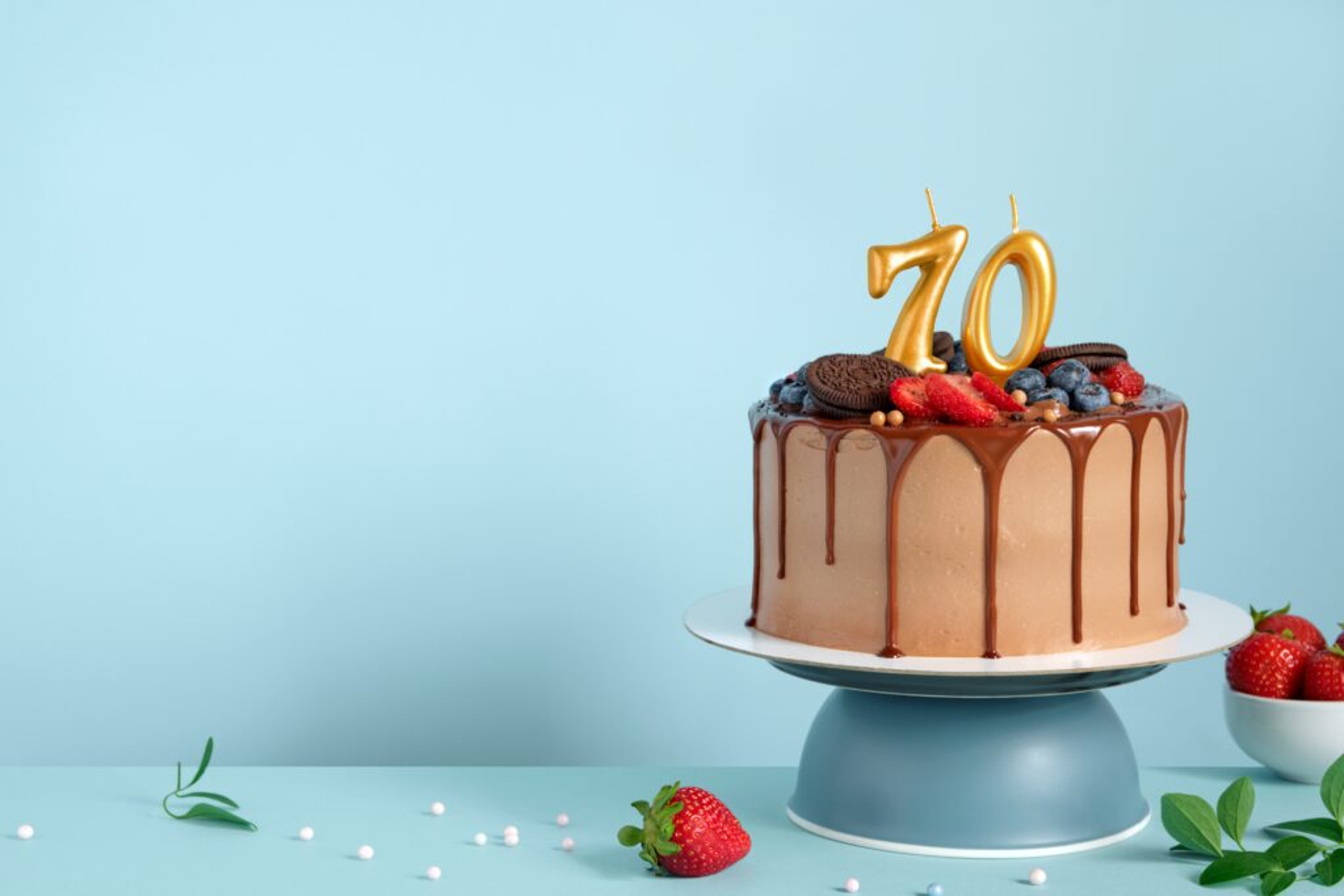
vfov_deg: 18.2
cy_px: 448
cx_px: 672
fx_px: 2800
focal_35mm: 75
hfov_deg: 27.0
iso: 160
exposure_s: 1/6
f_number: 8
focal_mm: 50
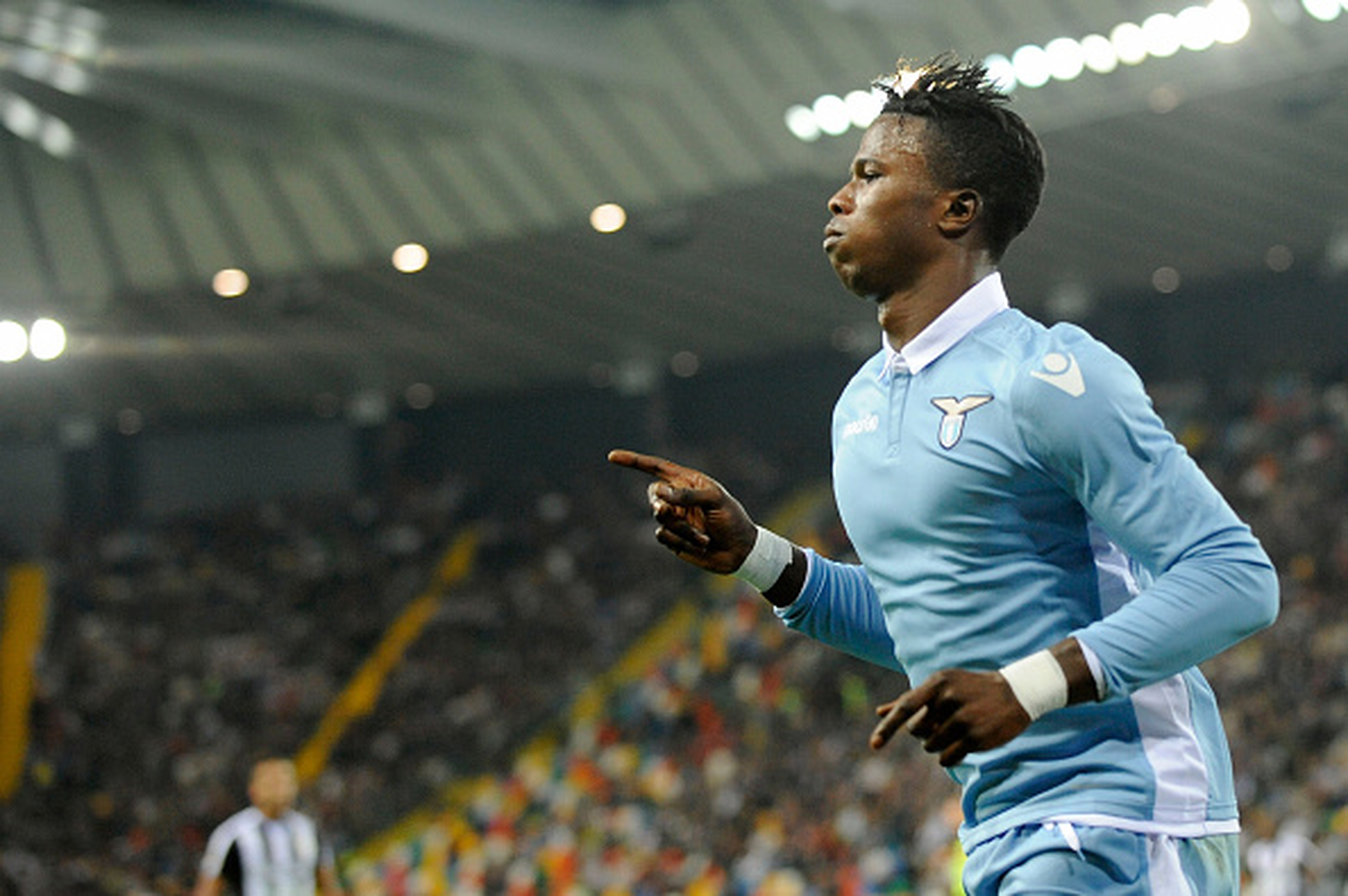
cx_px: 674
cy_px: 448
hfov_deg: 20.8
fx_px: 3666
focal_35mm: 98
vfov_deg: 13.9
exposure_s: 1/1000
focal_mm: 98
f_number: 2.8
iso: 2000
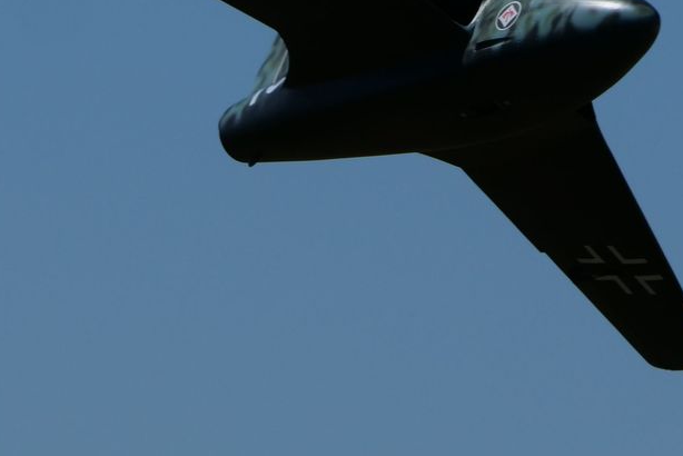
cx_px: 363
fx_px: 12318
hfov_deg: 3.2
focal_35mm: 649
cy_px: 105
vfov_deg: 2.1
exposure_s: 1/1600
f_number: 8
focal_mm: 213
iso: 200
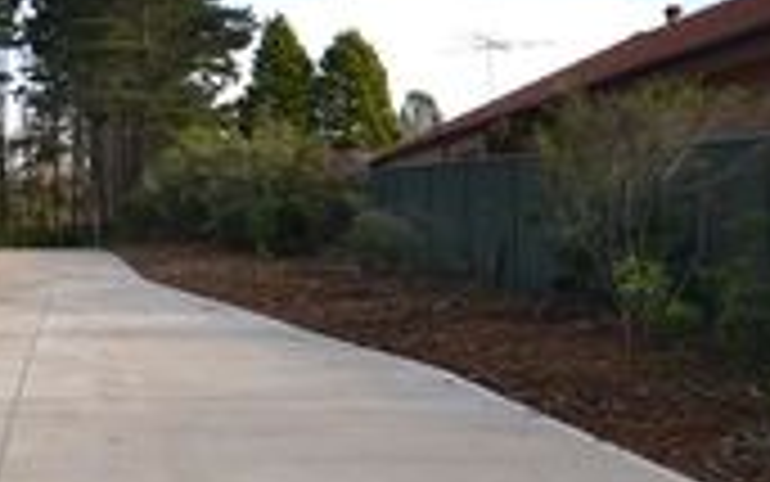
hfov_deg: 27.3
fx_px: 1499
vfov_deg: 18.2
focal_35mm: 71
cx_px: 14
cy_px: 200
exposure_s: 1/160
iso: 100
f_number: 5.3
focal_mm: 17
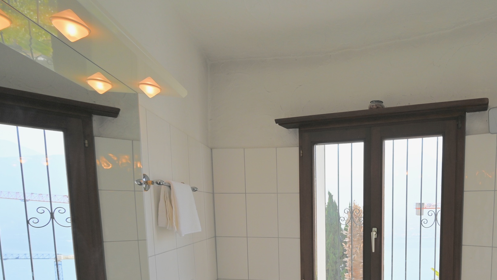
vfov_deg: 45.9
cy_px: 239
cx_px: 374
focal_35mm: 23
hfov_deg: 73.1
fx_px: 303
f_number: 5.6
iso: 140
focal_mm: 14
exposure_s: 1/250
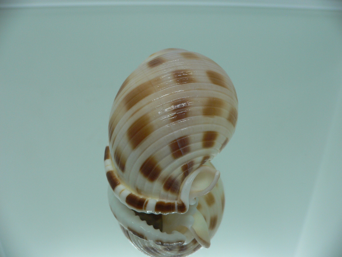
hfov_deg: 52.6
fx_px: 346
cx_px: 171
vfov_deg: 40.7
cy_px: 128
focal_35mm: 35
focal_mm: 4.6
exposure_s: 1/60
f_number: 2.8
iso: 80
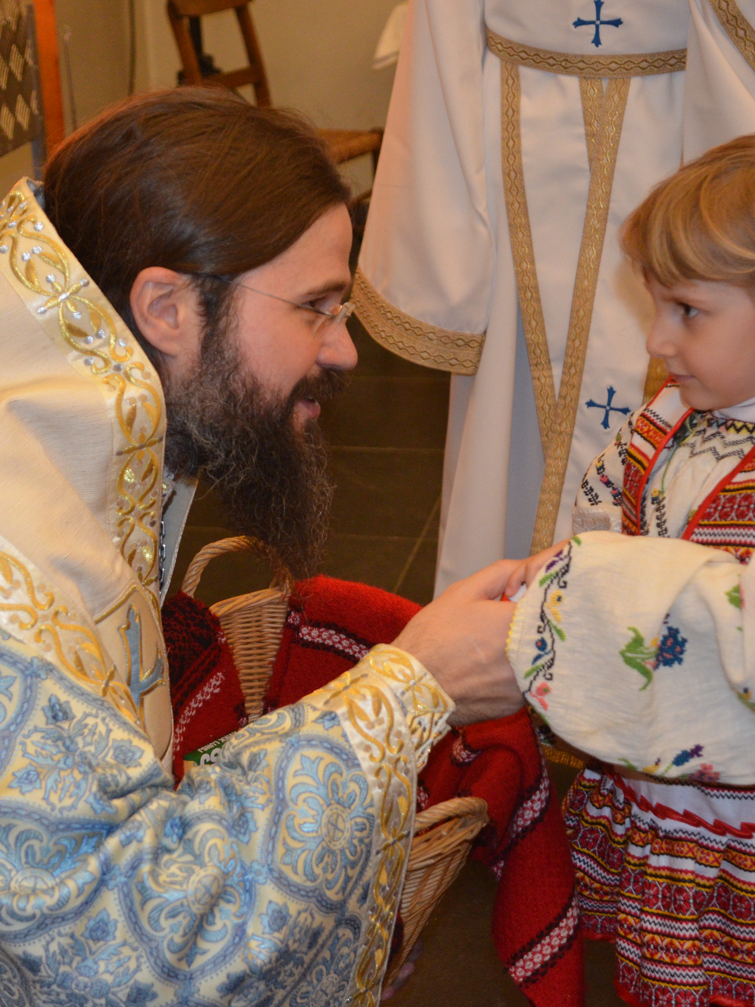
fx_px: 1774
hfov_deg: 24.0
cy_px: 504
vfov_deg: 31.7
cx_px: 360
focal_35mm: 61
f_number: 3.3
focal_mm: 28
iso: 1800
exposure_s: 1/60
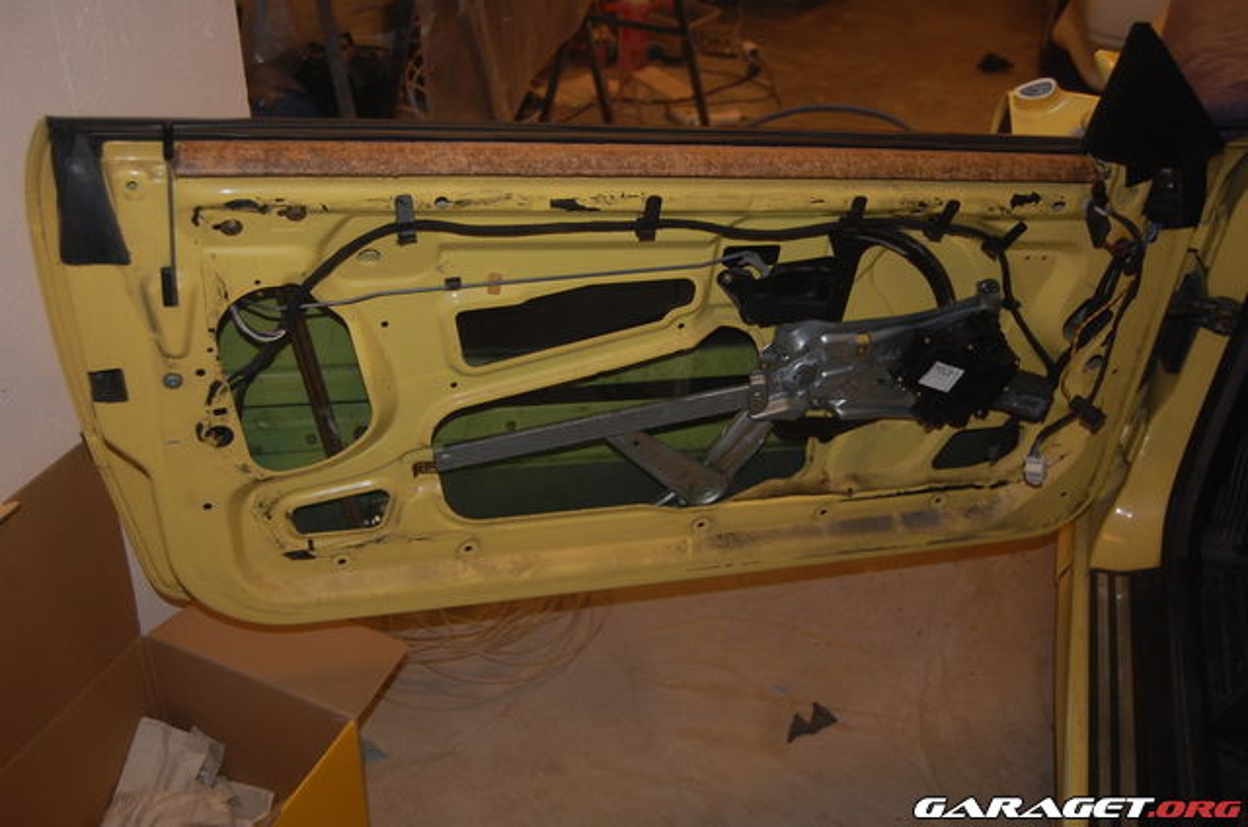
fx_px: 1349
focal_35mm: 39
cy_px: 414
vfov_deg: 34.1
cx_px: 624
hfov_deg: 49.6
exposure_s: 1/60
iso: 400
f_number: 4
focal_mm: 26
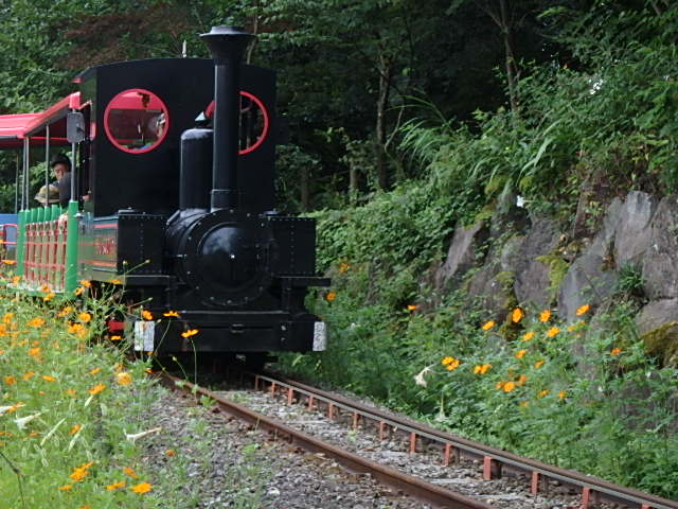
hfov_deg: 20.7
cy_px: 254
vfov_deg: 15.6
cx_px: 339
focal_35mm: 95
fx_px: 1861
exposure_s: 1/125
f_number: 5.6
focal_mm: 17
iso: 200
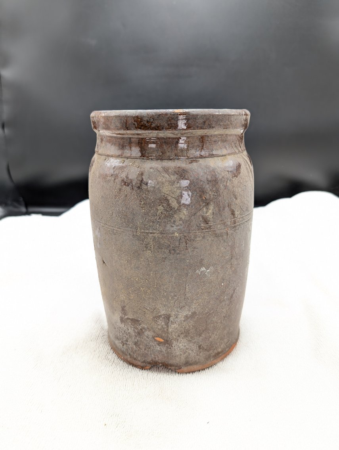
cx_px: 170
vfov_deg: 71.5
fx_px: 313
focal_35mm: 24
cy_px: 225
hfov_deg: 57.0
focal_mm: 6.9
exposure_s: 1/90
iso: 37
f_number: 1.68
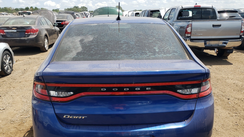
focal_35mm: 33
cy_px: 94
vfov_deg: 35.2
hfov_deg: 59.5
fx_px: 214
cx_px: 121
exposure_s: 1/2500
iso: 50
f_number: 1.5
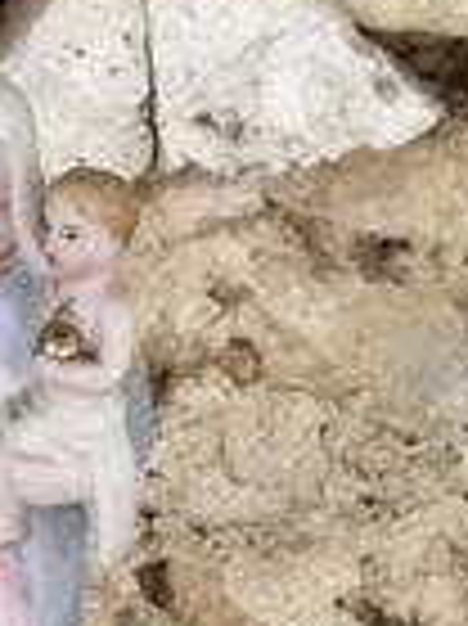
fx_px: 4820
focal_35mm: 267
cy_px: 833
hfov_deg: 5.5
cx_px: -126
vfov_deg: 7.3
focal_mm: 6.19
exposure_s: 1/50
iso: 250
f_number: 1.65
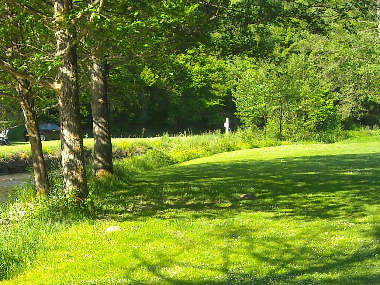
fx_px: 944
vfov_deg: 17.1
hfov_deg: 22.1
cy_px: 215
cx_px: 25
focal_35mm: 86
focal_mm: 5.7
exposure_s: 1/218
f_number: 2.8
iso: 64
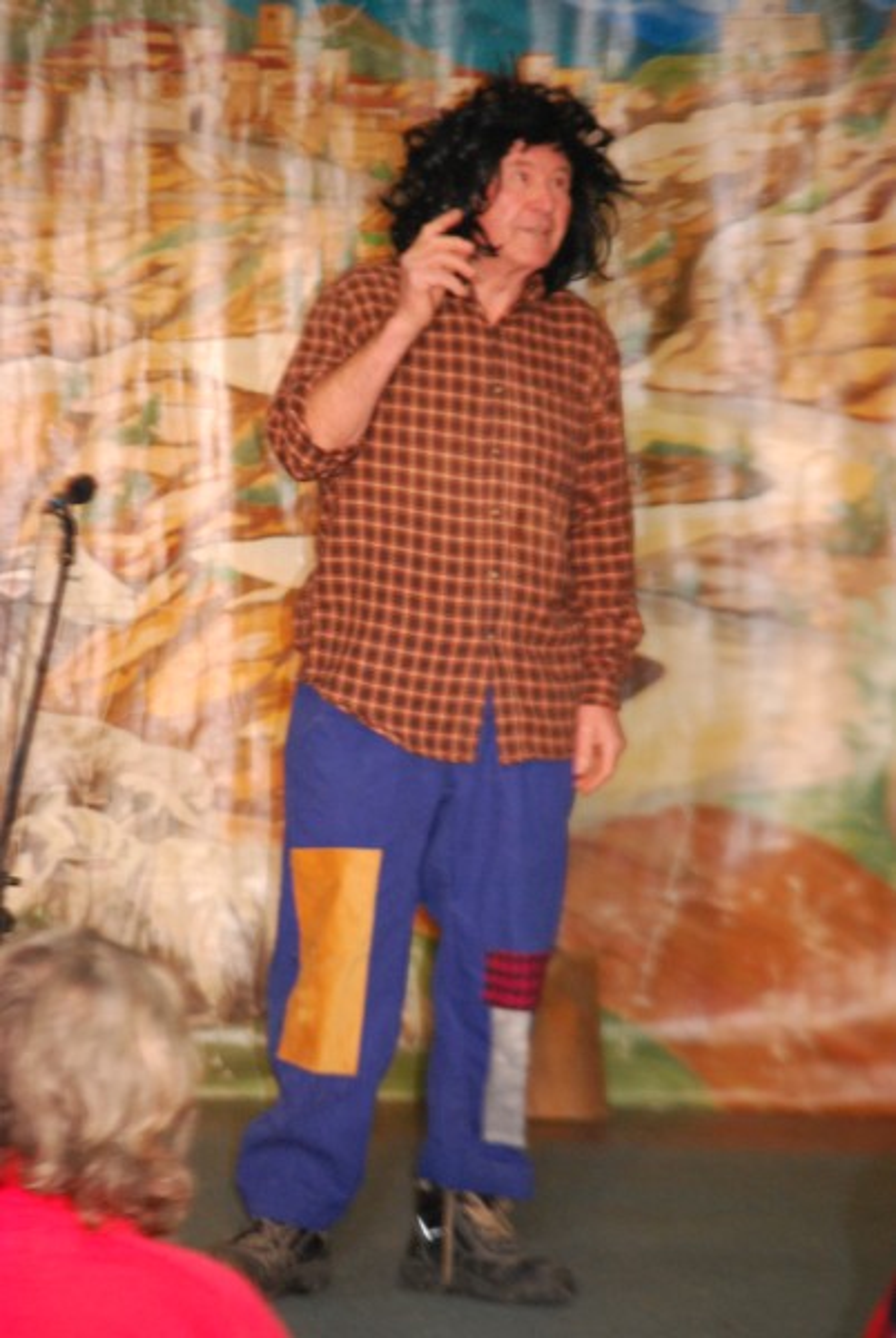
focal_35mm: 188
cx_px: 448
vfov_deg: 11.0
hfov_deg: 7.3
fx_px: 6975
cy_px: 669
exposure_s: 1/60
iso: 1250
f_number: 5
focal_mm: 125
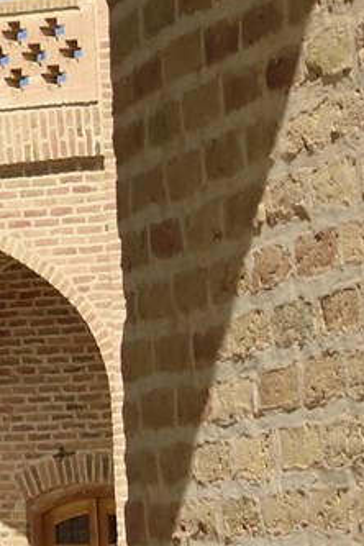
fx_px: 4929
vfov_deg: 6.3
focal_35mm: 325
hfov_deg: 4.0
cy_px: -80
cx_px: -931
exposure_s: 1/320
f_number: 13
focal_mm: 45
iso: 200
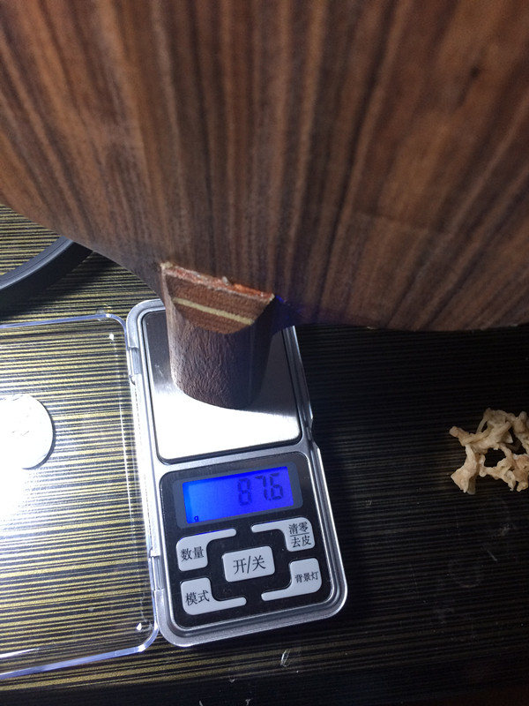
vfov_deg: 61.7
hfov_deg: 48.2
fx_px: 591
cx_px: 264
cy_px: 353
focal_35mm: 29
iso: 100
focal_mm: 4.15
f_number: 2.2
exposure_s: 1/30
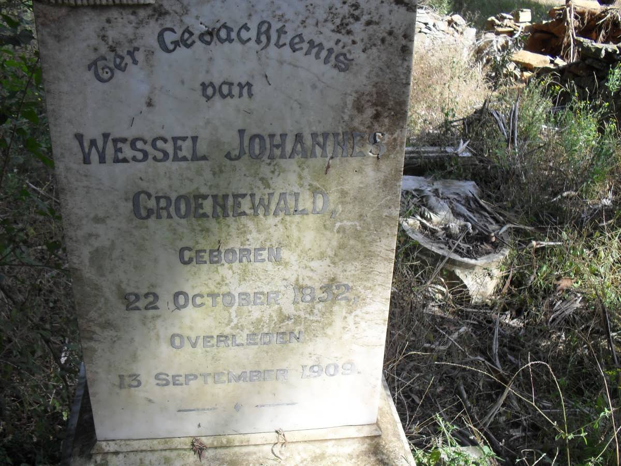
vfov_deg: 37.7
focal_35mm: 38
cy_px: 233
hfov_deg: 49.0
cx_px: 310
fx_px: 682
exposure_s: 1/180
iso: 80
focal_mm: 6.3
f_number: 2.8
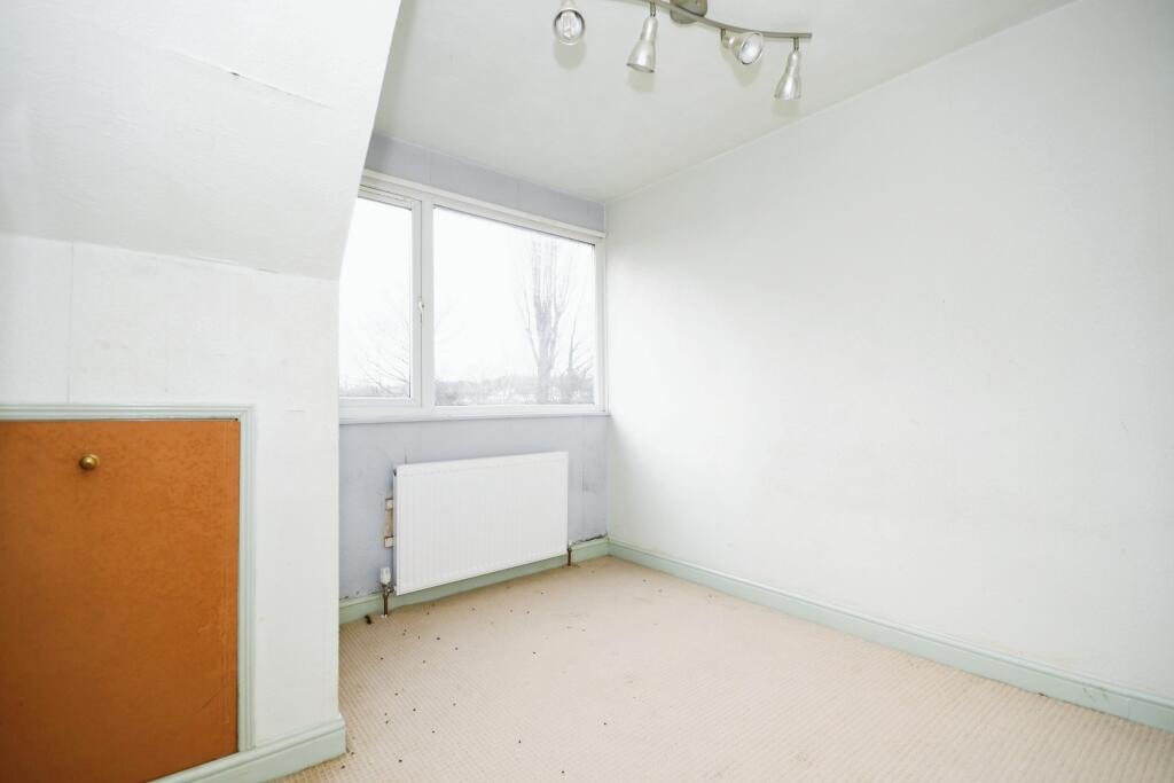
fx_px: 489
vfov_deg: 77.3
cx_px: 587
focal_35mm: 15
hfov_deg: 100.4
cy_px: 392
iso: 400
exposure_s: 1/60
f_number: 8
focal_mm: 10
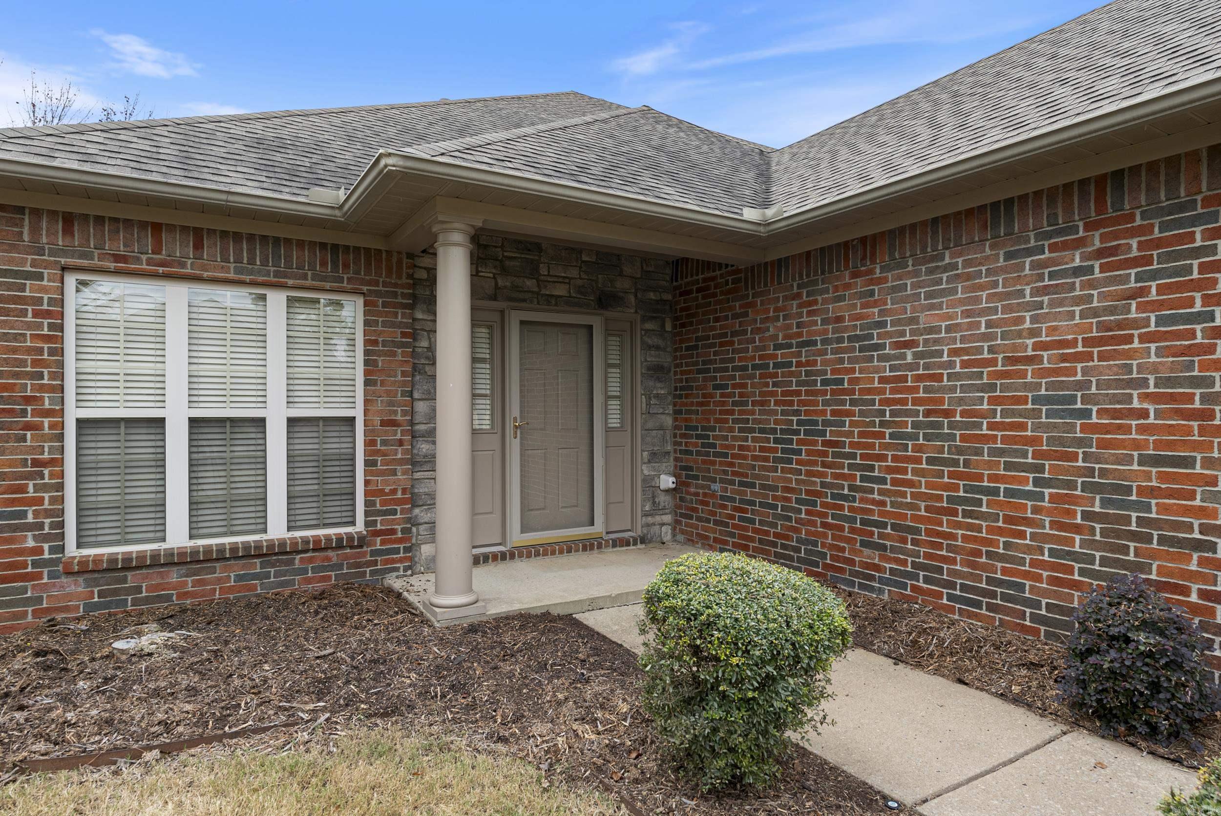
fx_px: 679
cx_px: 610
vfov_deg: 62.0
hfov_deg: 83.9
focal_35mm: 20
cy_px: 408
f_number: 9
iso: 250
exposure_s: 1/50
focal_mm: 20
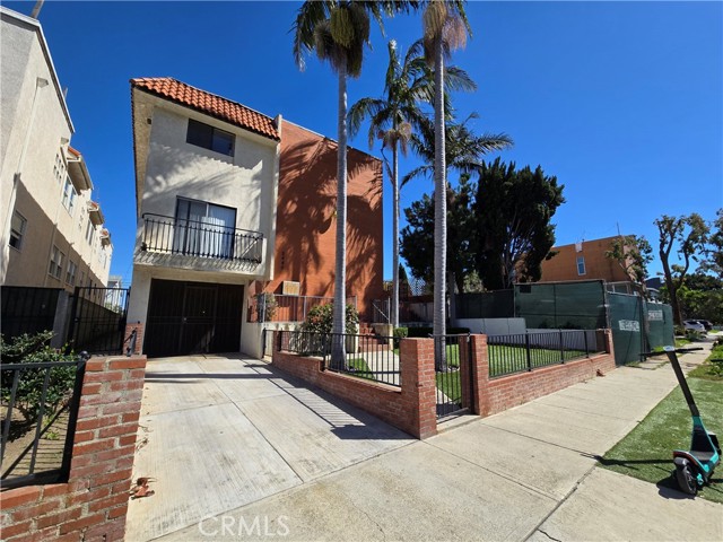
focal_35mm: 13
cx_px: 362
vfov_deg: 89.9
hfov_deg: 106.2
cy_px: 271
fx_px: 272
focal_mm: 2.2
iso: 50
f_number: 2.2
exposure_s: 1/2365
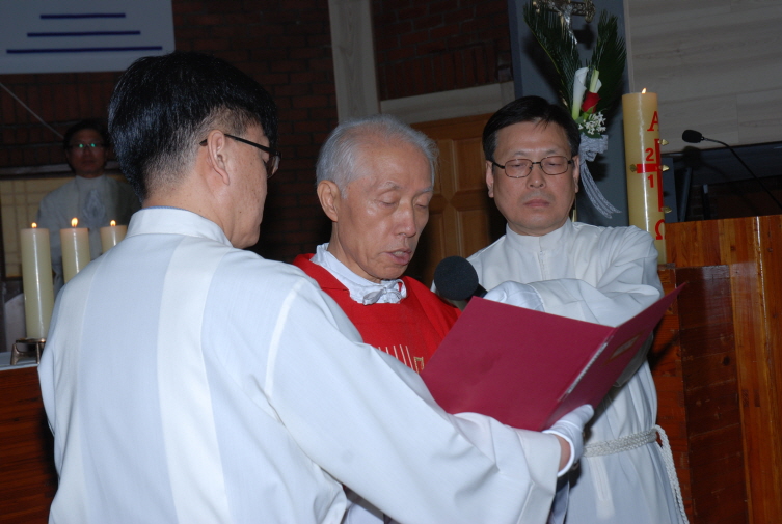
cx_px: 391
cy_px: 262
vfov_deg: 20.7
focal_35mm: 66
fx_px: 1436
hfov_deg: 30.5
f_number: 8
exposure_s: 1/60
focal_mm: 44
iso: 200
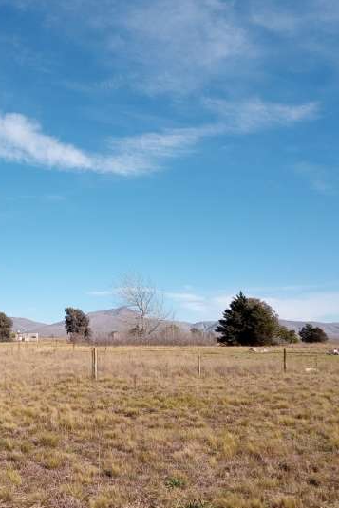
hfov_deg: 27.3
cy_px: 288
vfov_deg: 40.3
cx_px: 99
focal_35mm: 49
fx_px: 692
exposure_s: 1/968
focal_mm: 3.44
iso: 110
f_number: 2
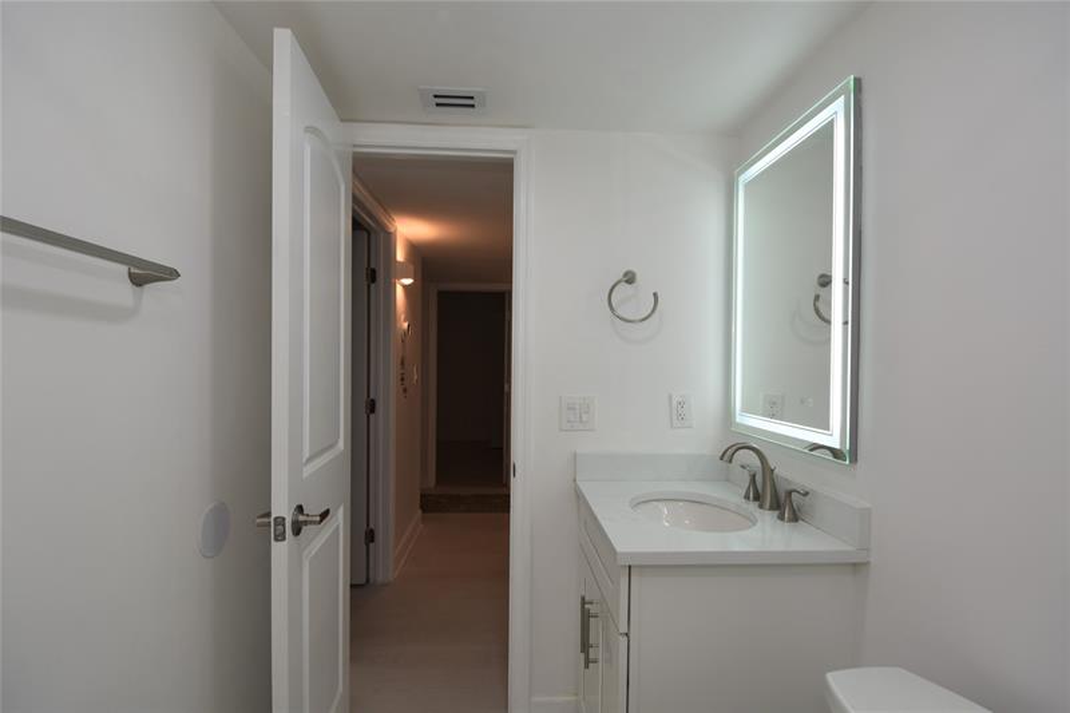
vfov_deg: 77.3
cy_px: 356
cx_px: 535
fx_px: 446
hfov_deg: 100.4
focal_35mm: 15
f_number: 5
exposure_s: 1/100
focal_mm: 10
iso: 200
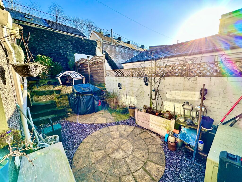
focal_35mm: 14
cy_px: 91
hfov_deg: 102.1
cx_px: 121
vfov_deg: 85.7
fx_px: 98
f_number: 2.2
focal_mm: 2.22
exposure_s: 1/354
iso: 40
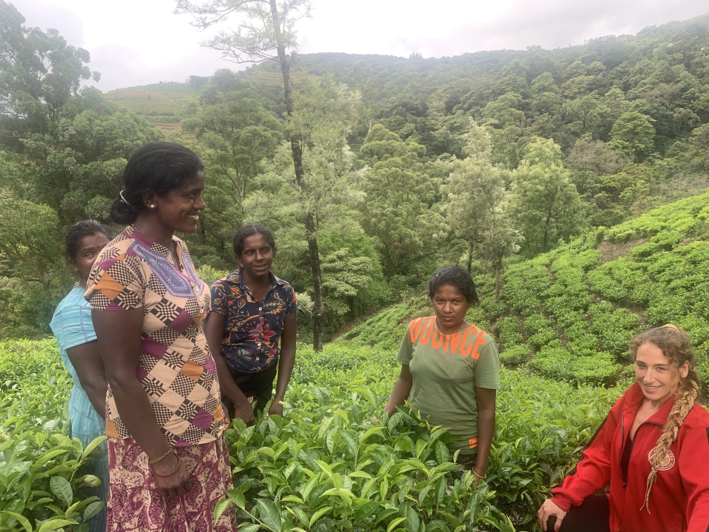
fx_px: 533
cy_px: 266
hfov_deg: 67.3
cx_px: 354
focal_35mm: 26
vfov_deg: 53.1
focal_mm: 4.25
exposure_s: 1/330
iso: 25
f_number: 1.8
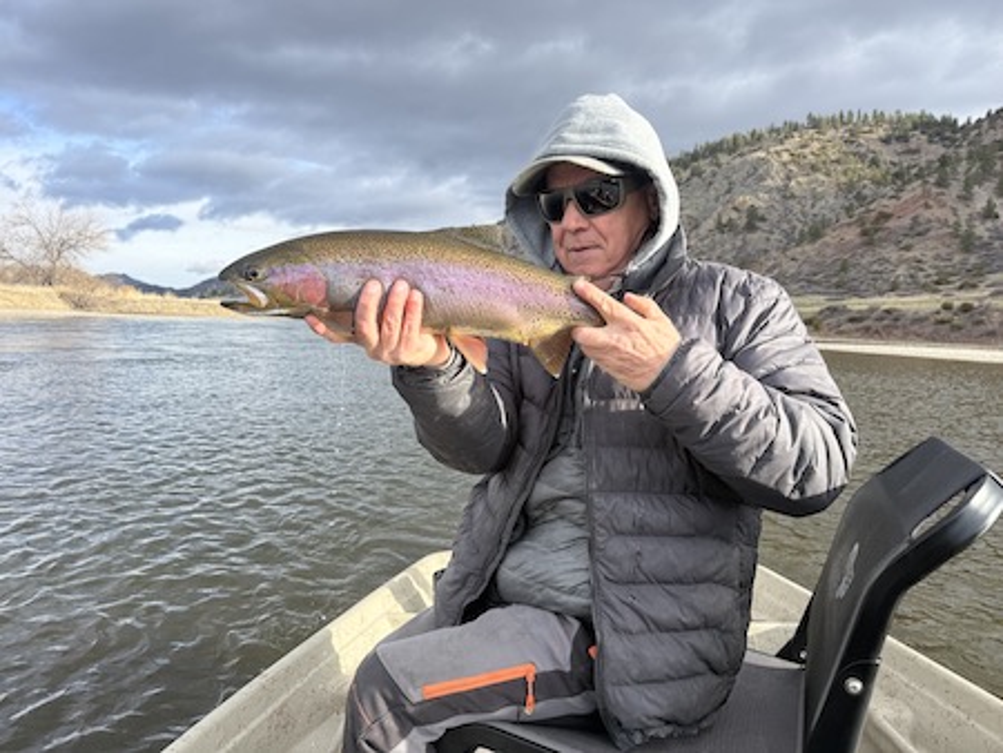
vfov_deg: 56.9
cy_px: 376
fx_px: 696
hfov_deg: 71.6
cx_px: 502
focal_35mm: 24
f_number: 1.78
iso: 100
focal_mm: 6.76
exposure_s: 1/1292
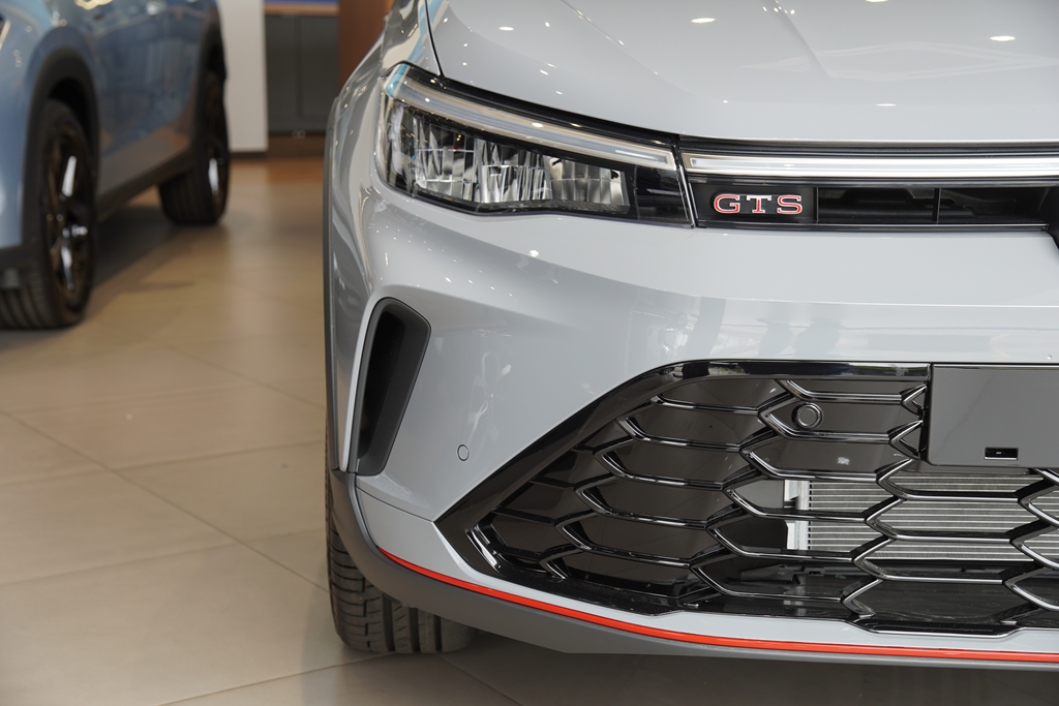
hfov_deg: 31.9
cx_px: 530
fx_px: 1853
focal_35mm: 63
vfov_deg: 21.6
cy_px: 353
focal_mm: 42
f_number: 4
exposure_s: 1/80
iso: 125
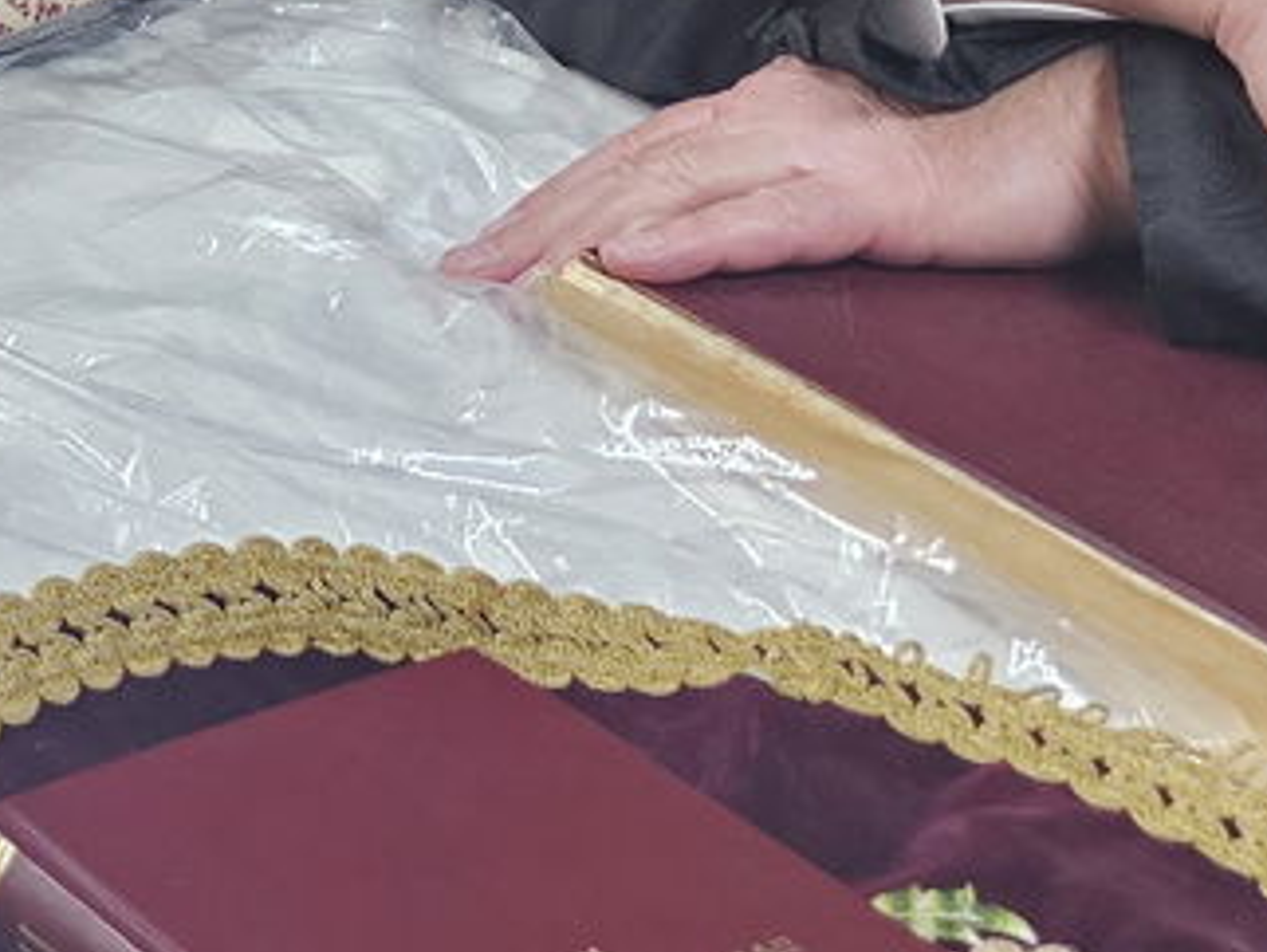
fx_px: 3663
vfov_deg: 13.4
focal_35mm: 100
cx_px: -704
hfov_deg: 17.4
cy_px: -728
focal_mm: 6.3
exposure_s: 1/100
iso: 500
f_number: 1.7
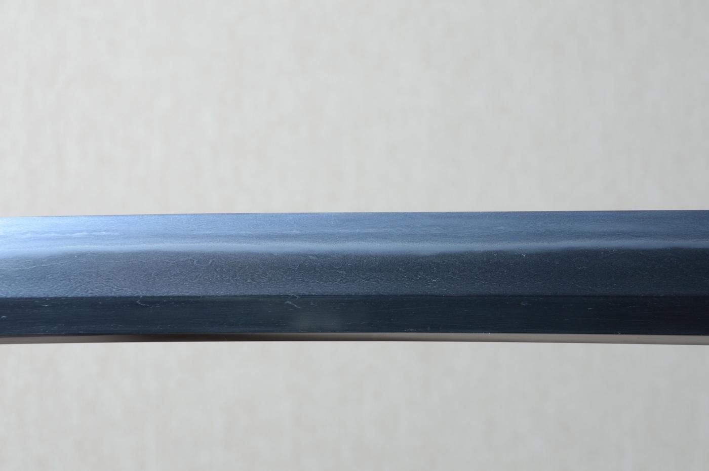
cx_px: 354
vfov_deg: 10.7
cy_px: 236
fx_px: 2509
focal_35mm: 128
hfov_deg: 16.1
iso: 400
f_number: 11
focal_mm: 85
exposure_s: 1/2
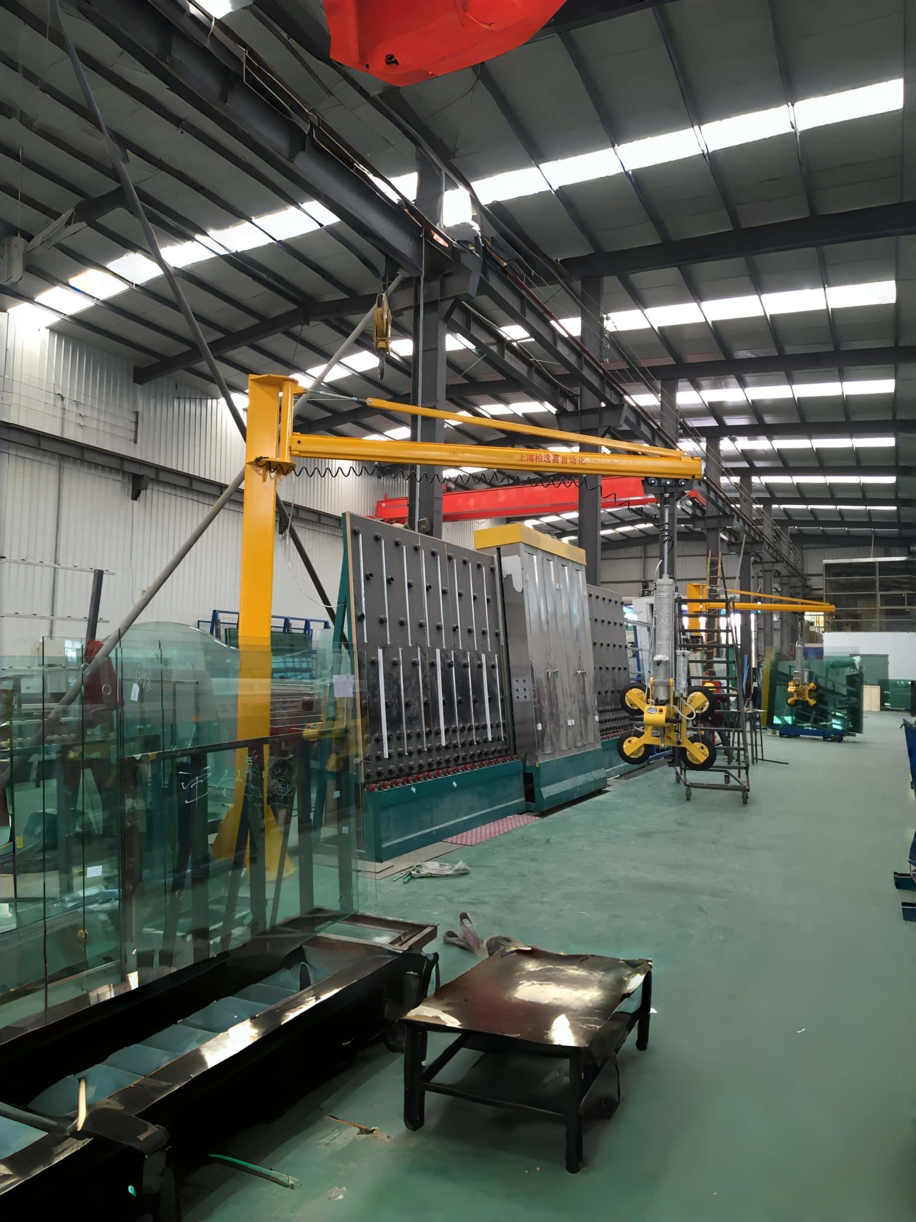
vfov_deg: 61.7
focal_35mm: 29
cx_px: 458
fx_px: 1023
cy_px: 611
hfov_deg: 48.2
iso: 80
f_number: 2.2
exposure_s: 1/33
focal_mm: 4.15
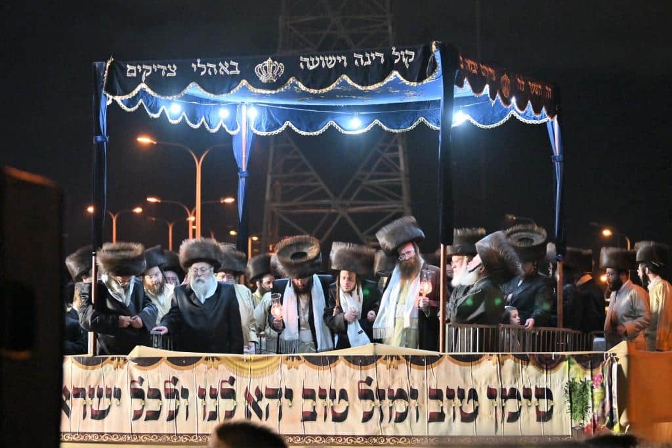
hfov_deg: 19.5
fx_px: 1959
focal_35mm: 105
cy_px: 224
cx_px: 336
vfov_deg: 13.0
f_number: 2.8
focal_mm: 70
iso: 1000
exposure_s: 1/160
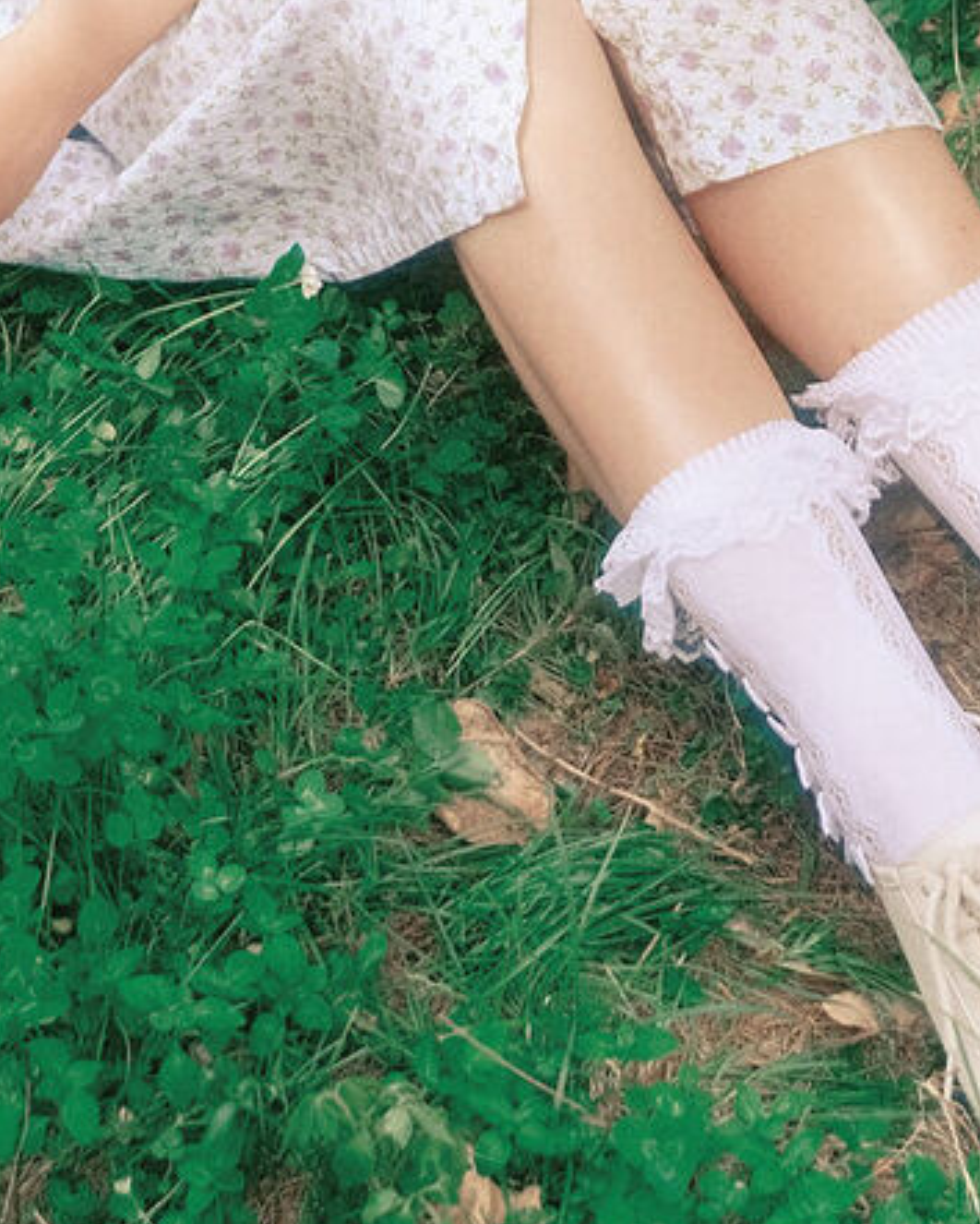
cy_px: -680
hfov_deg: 13.2
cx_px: 404
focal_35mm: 117
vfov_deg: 15.1
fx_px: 4239
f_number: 2.8
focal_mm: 23.4
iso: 640
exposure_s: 1/2000
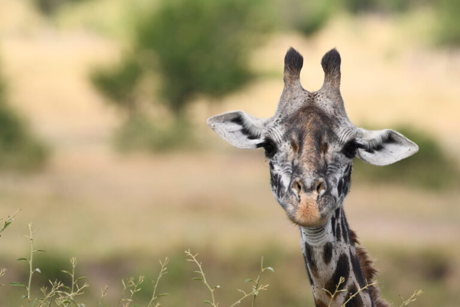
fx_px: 11499
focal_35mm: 900
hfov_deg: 2.3
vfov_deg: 1.5
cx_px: 230
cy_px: 154
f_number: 8
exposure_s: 1/1250
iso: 1000
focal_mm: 600
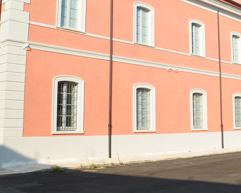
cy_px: 57
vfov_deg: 29.4
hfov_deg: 35.7
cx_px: 186
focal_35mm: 51
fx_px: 364
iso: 200
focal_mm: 18
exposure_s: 1/320
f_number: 10
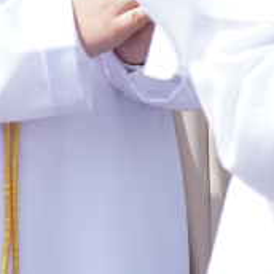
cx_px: 421
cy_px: -366
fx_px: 6054
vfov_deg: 2.6
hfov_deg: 2.6
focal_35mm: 676
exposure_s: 1/320
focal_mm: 105
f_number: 5.6
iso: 100
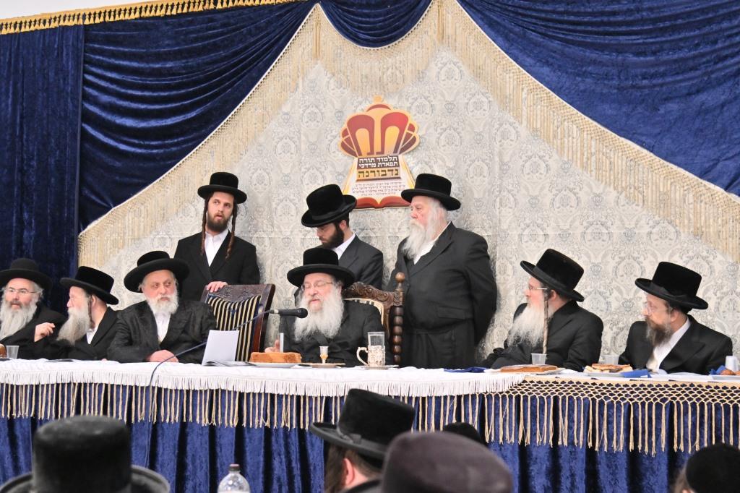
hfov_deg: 30.5
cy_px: 246
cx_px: 370
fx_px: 1356
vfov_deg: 20.6
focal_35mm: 66
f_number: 4
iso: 1000
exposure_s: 1/160
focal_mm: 44
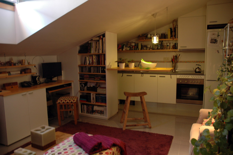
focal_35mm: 27
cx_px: 116
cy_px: 78
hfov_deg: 67.4
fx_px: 175
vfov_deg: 47.9
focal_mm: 18
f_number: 4
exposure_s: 1/8
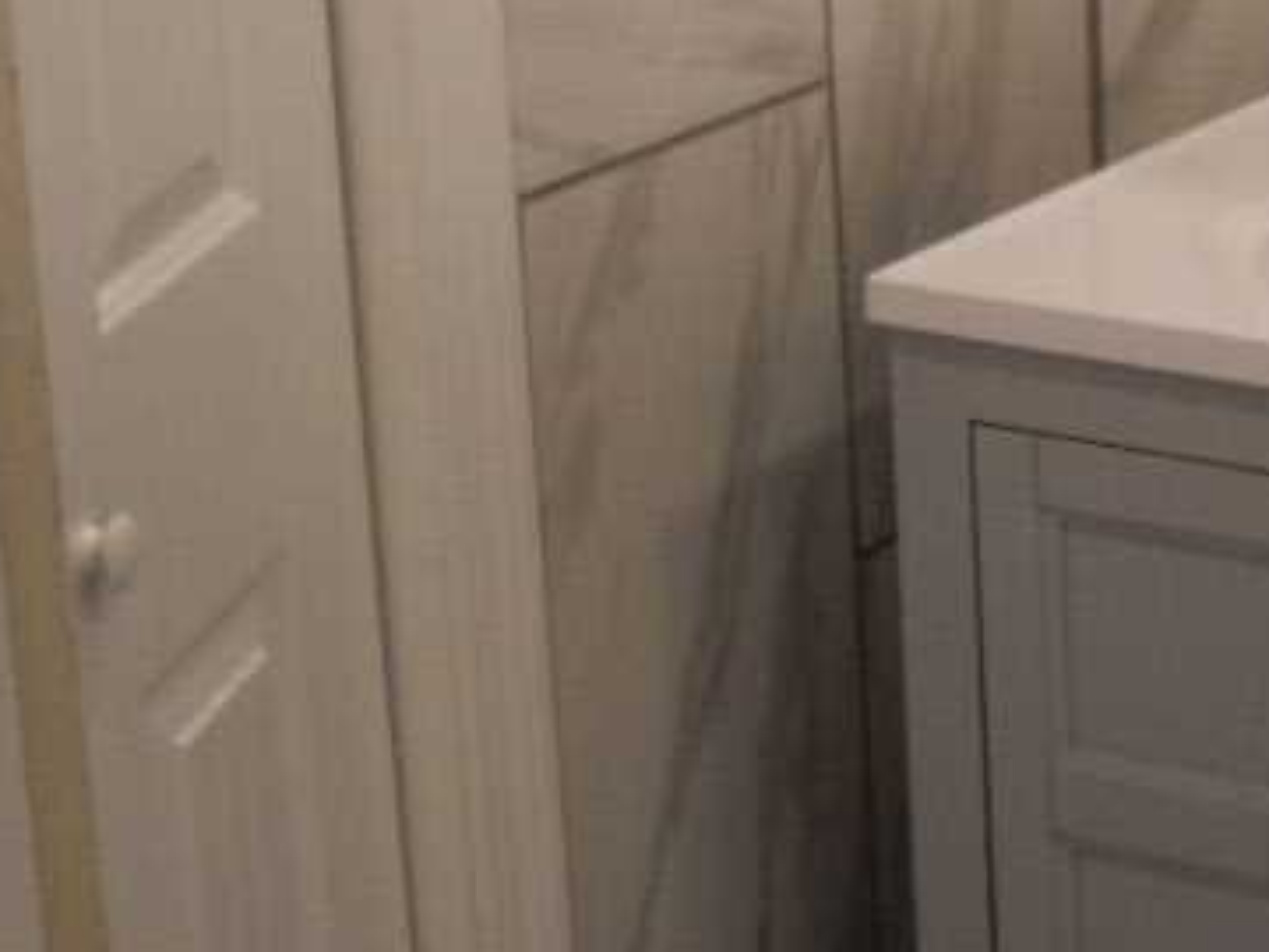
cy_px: -370
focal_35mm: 108
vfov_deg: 13.1
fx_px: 3959
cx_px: 1322
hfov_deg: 17.7
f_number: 2.8
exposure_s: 1/80
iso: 200
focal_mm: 7.9
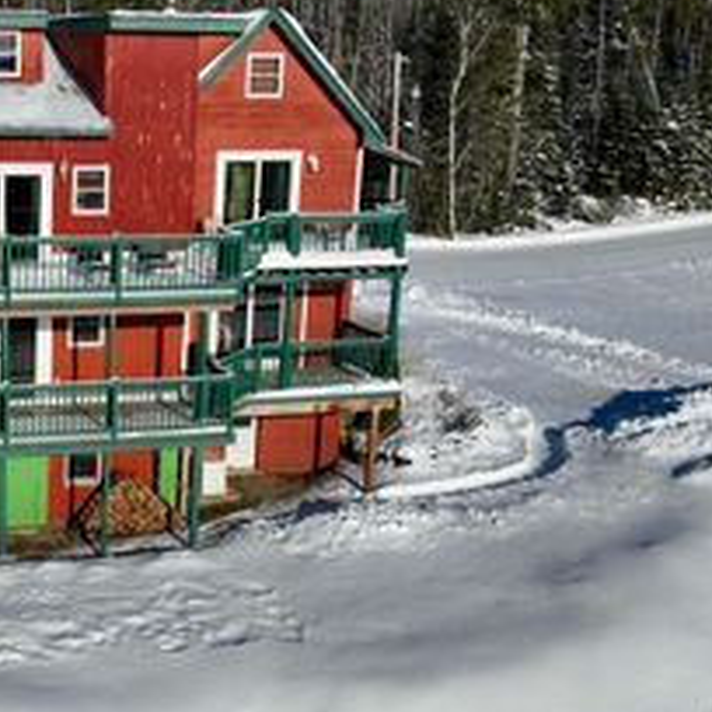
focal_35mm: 52
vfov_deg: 32.8
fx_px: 1210
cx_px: 0
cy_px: 373
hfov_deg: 30.5
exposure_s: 1/5000
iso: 110
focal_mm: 12.29
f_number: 2.8
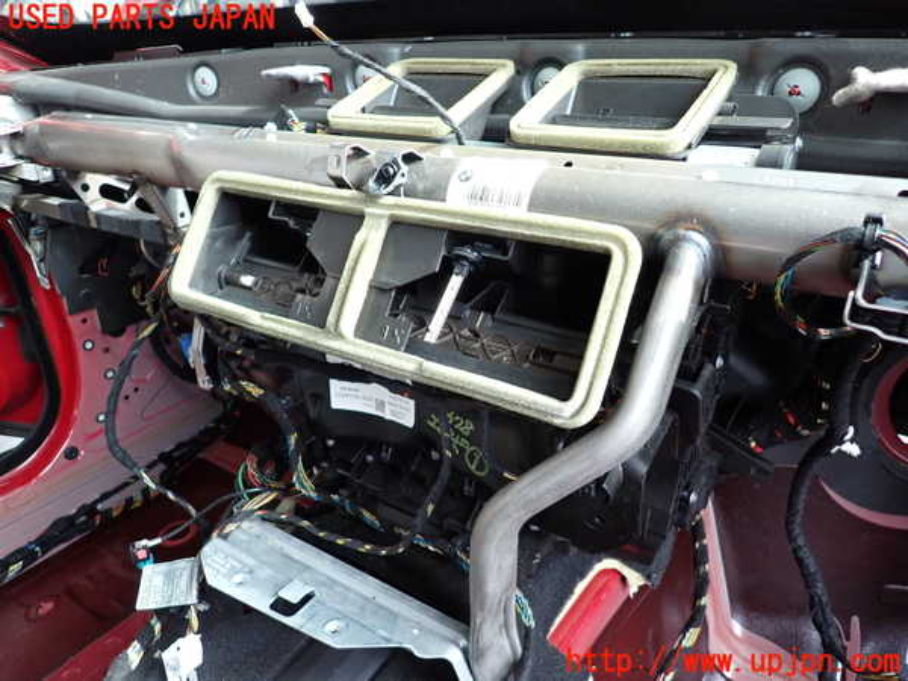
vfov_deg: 54.9
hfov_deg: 69.4
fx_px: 656
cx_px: 454
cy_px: 340
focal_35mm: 25
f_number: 2
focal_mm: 4.5
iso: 250
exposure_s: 1/125
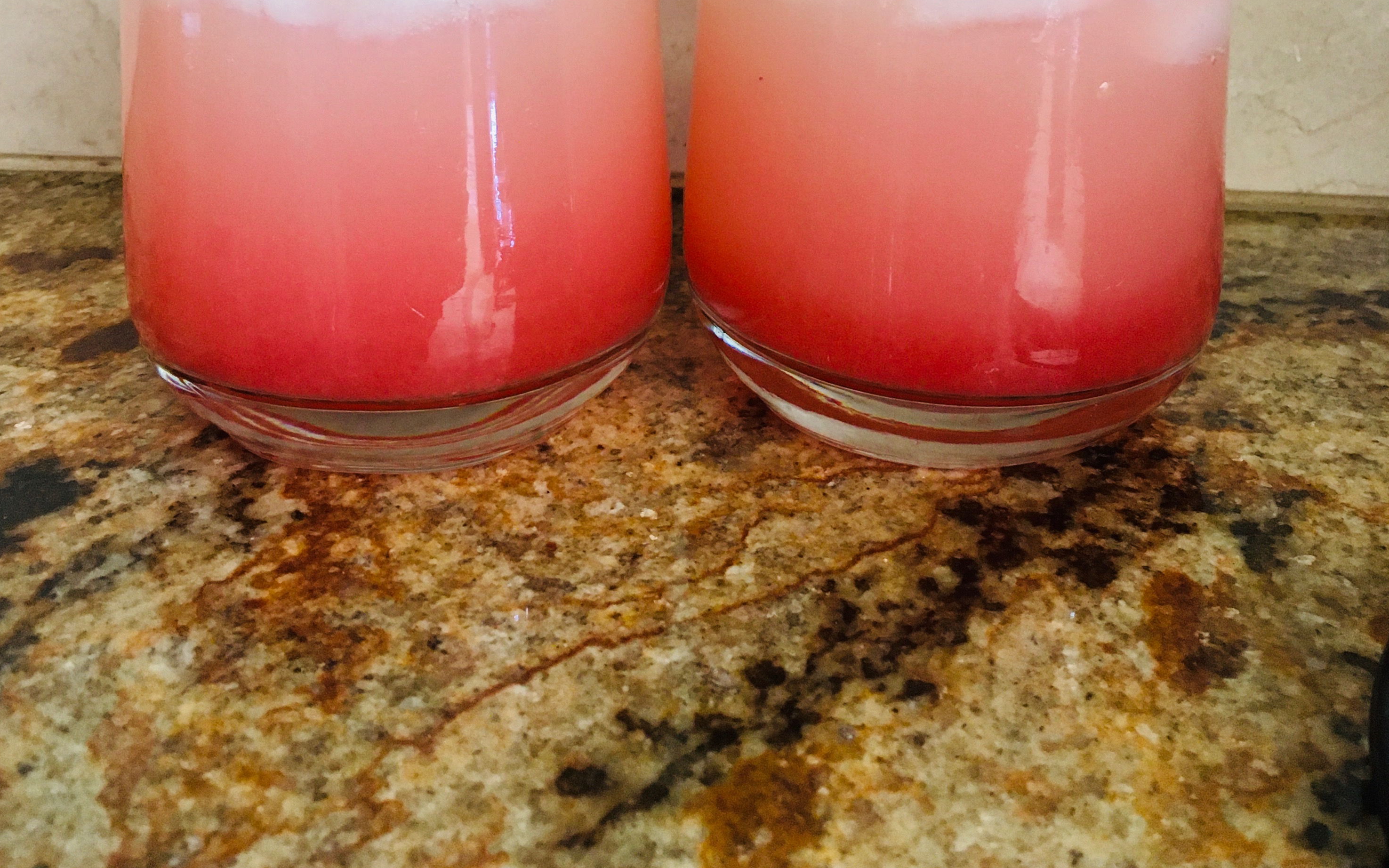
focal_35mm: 42
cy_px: -37
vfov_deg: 28.3
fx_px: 1590
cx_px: 682
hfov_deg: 47.2
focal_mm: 4.15
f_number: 2.2
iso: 125
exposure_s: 1/30
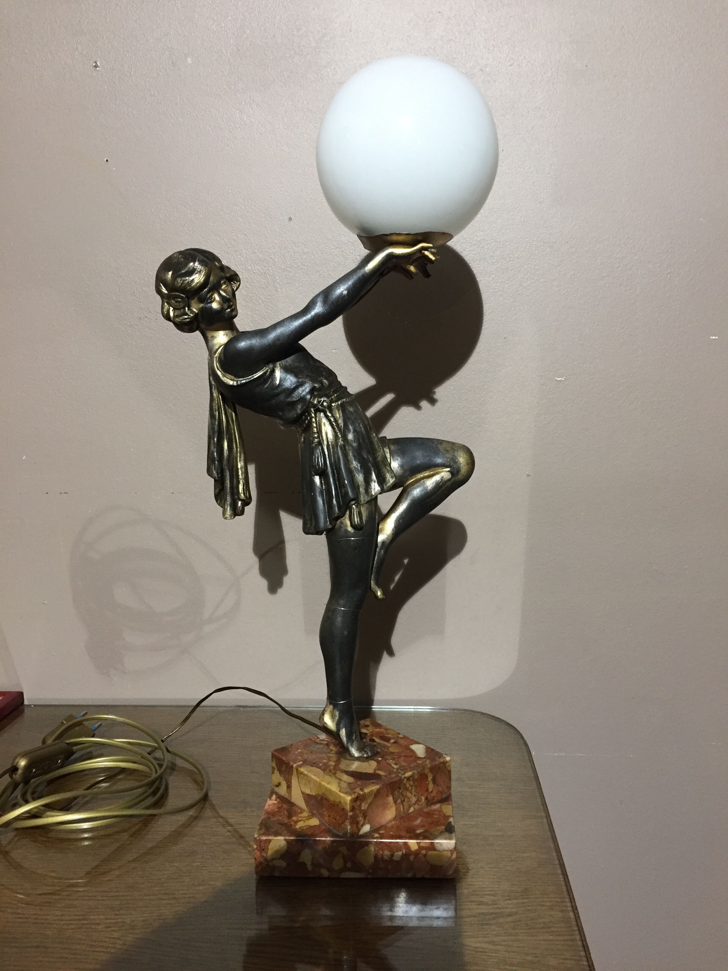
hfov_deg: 48.2
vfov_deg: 61.7
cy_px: 486
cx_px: 364
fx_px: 813
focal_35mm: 29
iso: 200
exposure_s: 1/33
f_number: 2.2
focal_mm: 4.15
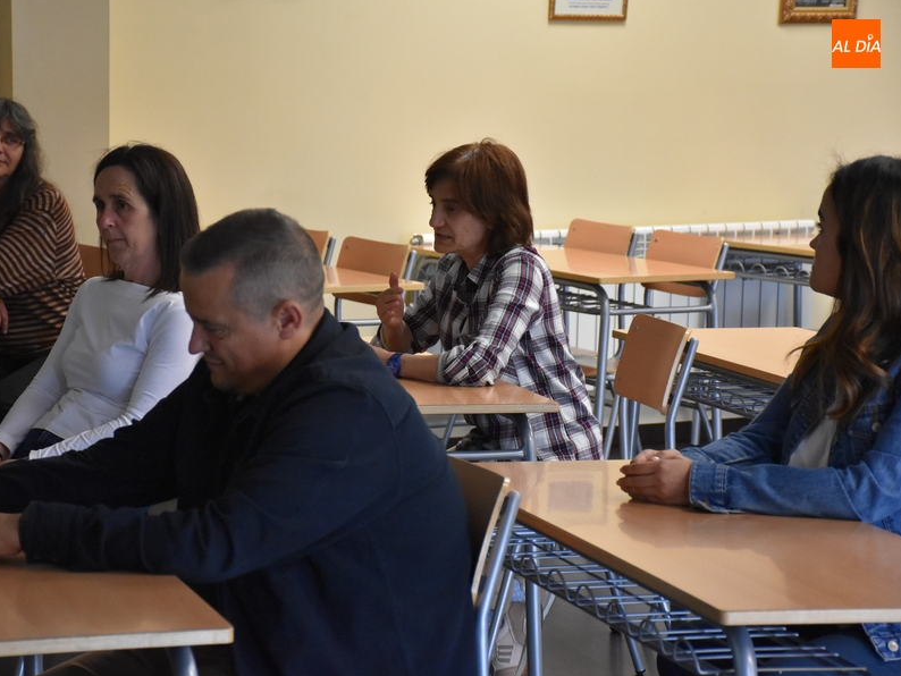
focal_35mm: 108
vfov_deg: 13.7
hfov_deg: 18.2
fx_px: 2812
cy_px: 338
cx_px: 394
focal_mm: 66
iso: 3600
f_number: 5
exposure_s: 1/125
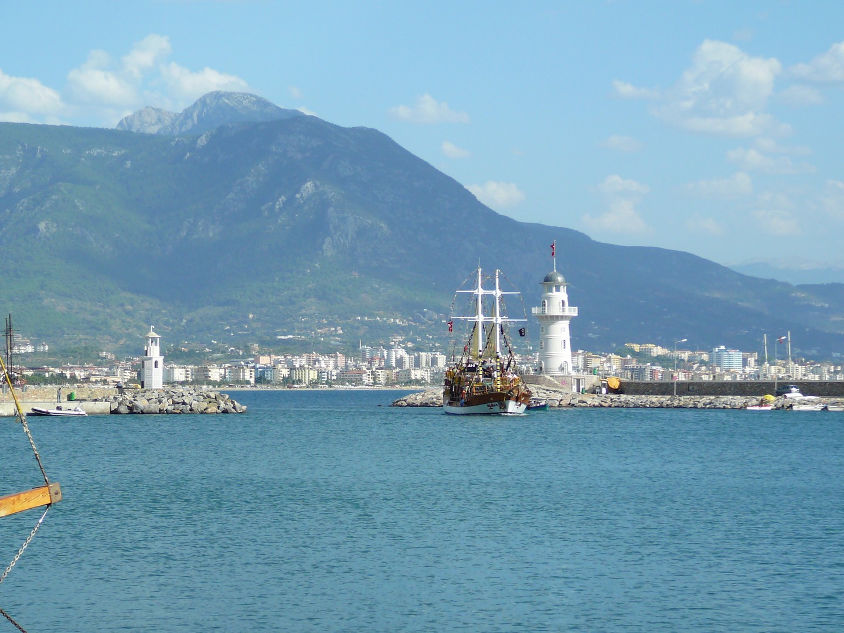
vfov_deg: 11.6
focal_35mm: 128
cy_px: 316
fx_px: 3121
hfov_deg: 15.4
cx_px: 422
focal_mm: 19
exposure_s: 1/800
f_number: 3.9
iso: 80
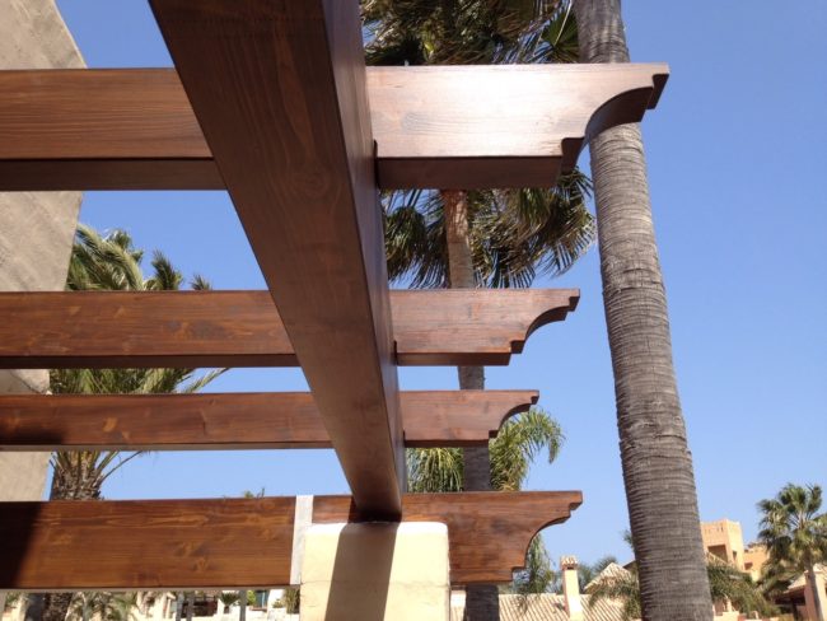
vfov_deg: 40.7
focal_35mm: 35
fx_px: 836
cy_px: 310
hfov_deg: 52.6
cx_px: 414
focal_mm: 4.28
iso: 64
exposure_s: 1/1151
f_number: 2.4
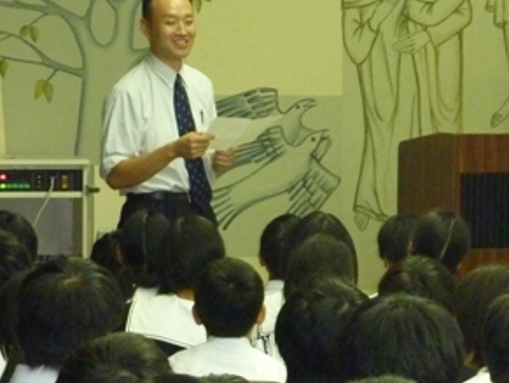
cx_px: 367
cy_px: 128
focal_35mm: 229
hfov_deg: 8.6
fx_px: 3371
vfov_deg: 6.5
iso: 800
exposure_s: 1/40
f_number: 4.3
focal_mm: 17
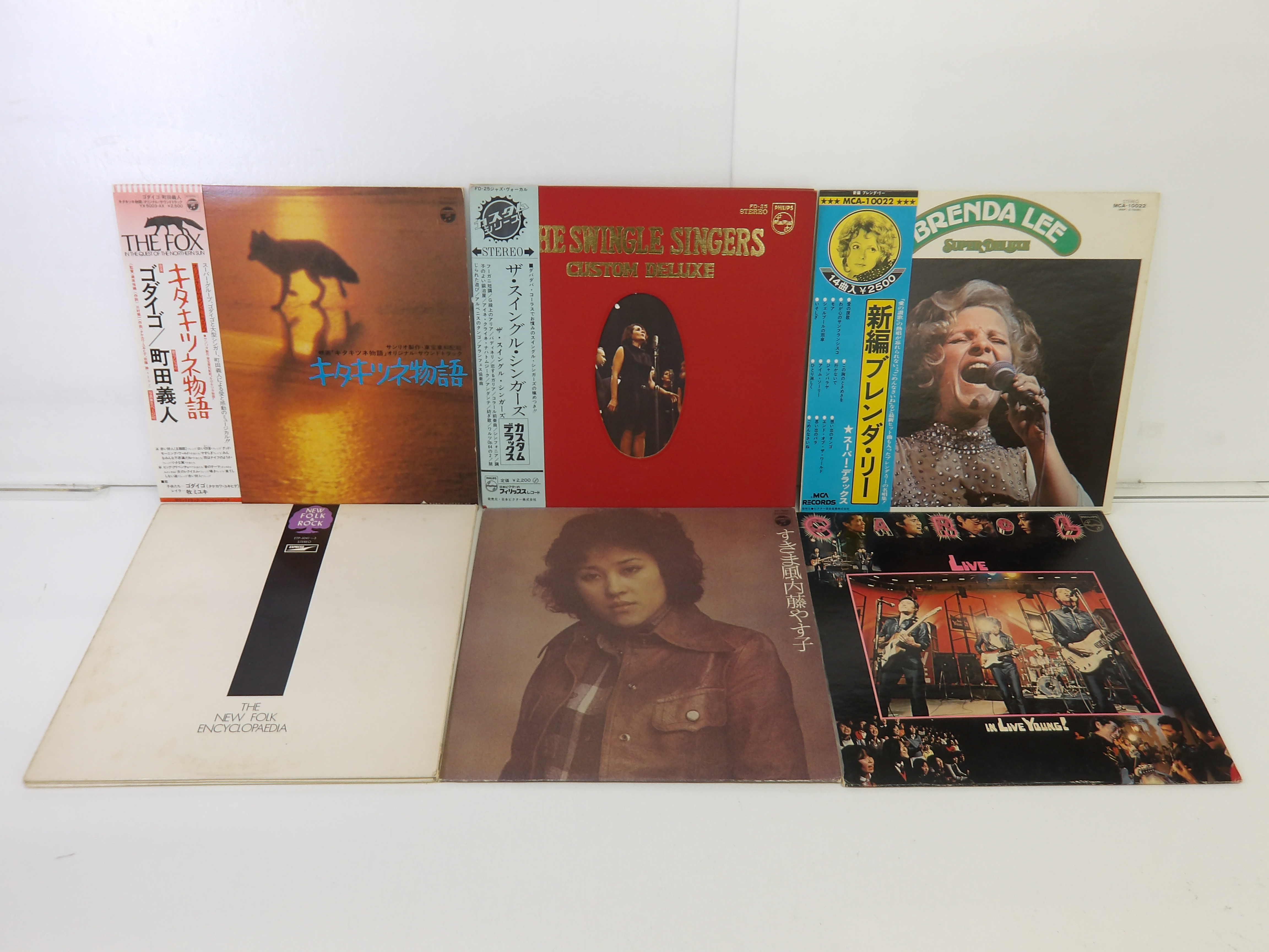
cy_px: 476
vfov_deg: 51.4
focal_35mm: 27
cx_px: 634
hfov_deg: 65.3
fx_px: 990
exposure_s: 1/46
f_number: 3
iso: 100
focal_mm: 4.9
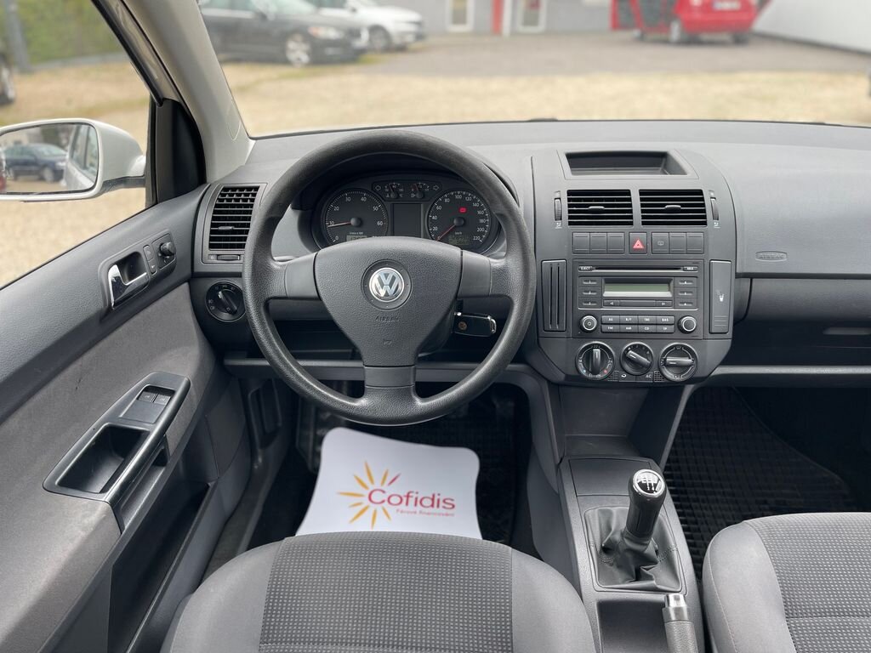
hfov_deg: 67.3
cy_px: 326
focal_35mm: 26
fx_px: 654
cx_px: 436
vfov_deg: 53.1
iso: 40
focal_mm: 5.1
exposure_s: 1/221
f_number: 1.6
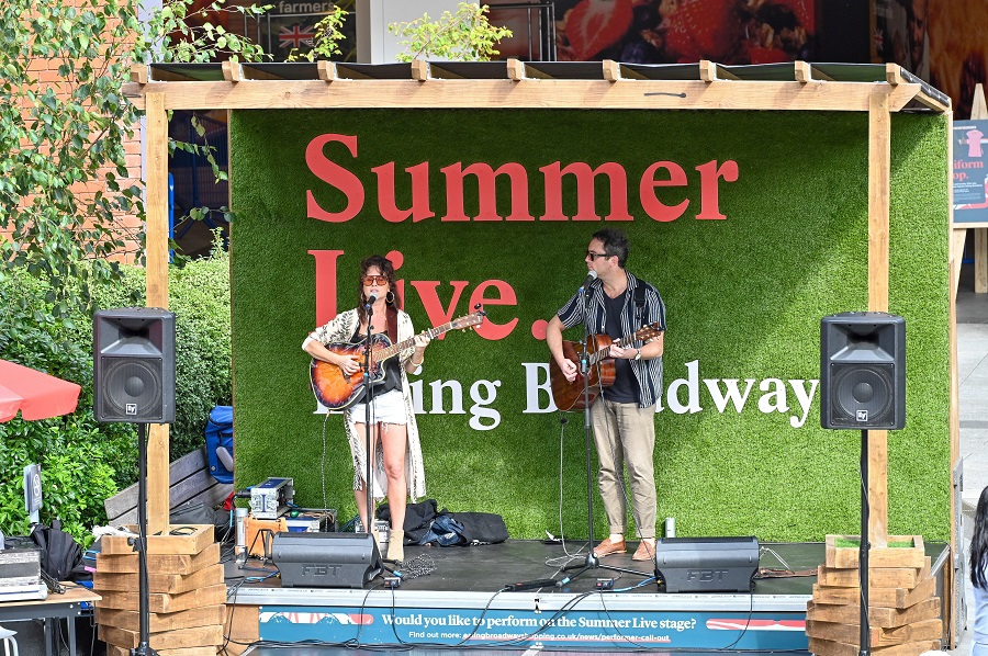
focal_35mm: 232
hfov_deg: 8.9
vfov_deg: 5.9
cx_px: 494
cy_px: 328
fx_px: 6360
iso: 800
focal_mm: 232
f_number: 8
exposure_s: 1/250
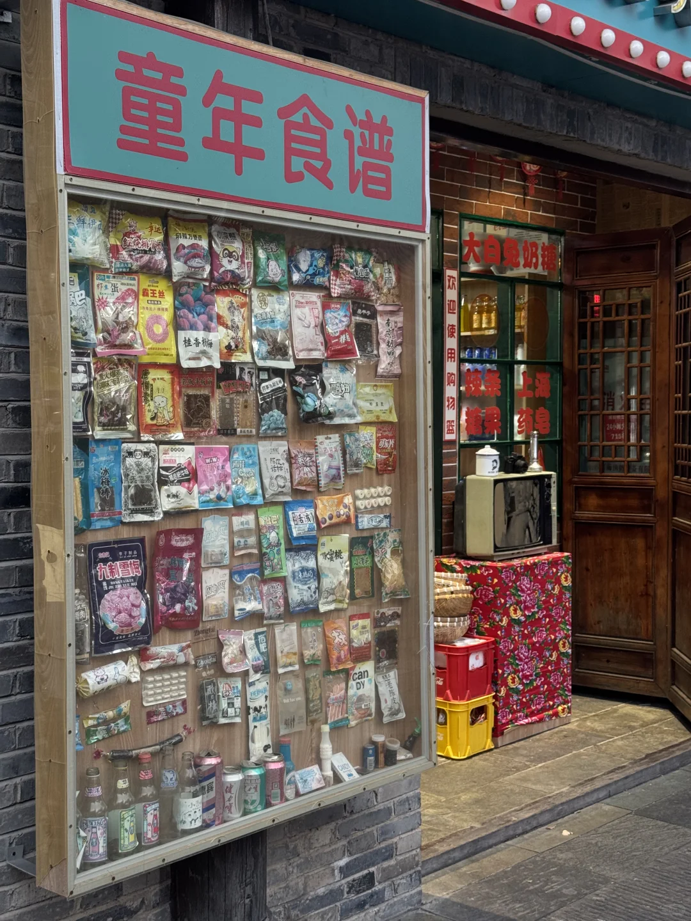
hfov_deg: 30.3
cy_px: 460
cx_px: 346
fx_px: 1278
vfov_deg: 39.7
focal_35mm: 48
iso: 80
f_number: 1.78
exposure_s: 1/100
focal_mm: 6.76
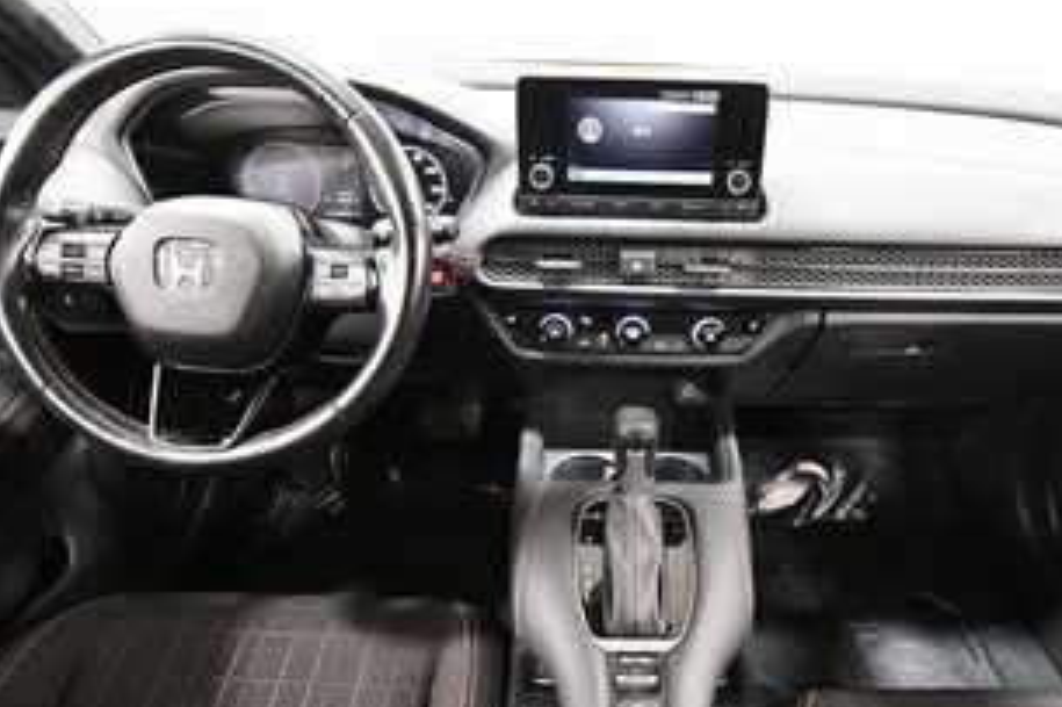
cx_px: 627
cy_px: 360
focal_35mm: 21
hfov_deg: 80.5
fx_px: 619
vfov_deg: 59.4
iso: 7200
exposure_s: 1/60
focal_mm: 11
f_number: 4.8
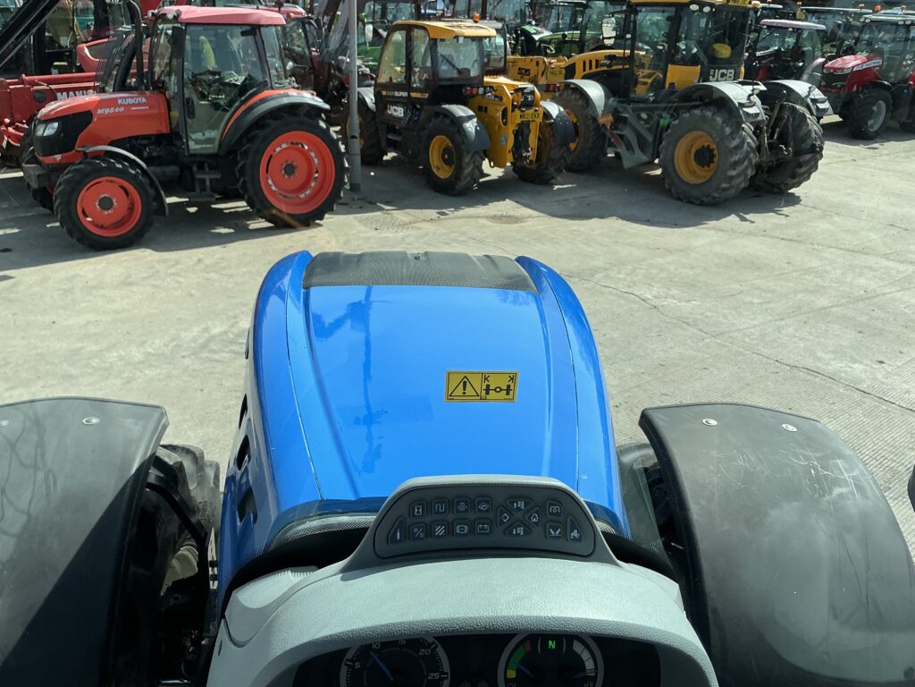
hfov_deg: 63.4
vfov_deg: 49.7
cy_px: 344
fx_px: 740
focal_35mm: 28
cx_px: 458
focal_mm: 3
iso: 25
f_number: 1.8
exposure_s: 1/1311
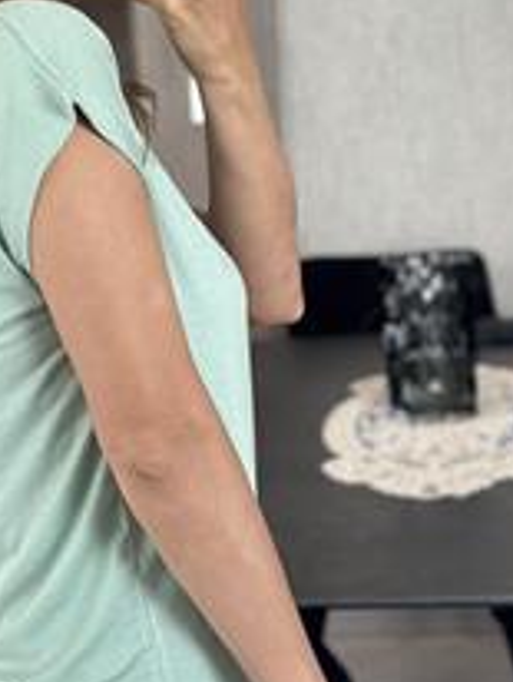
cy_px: 321
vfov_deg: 16.7
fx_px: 2327
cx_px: 23
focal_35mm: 118
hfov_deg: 12.5
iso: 125
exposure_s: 1/60
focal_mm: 6.86
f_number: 1.78
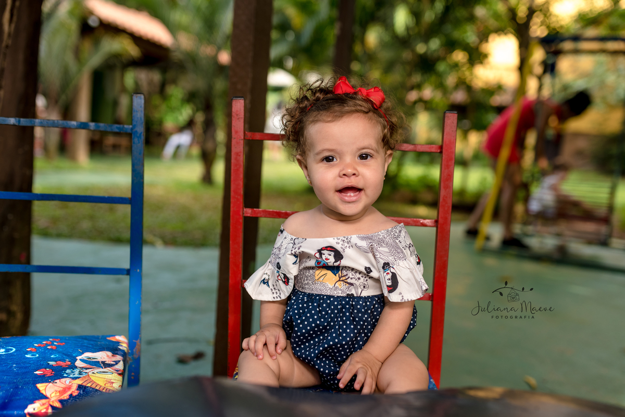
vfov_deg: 37.9
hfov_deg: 54.4
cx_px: 312
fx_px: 608
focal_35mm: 35
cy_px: 208
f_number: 2.5
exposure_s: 1/640
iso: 250
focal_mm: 35
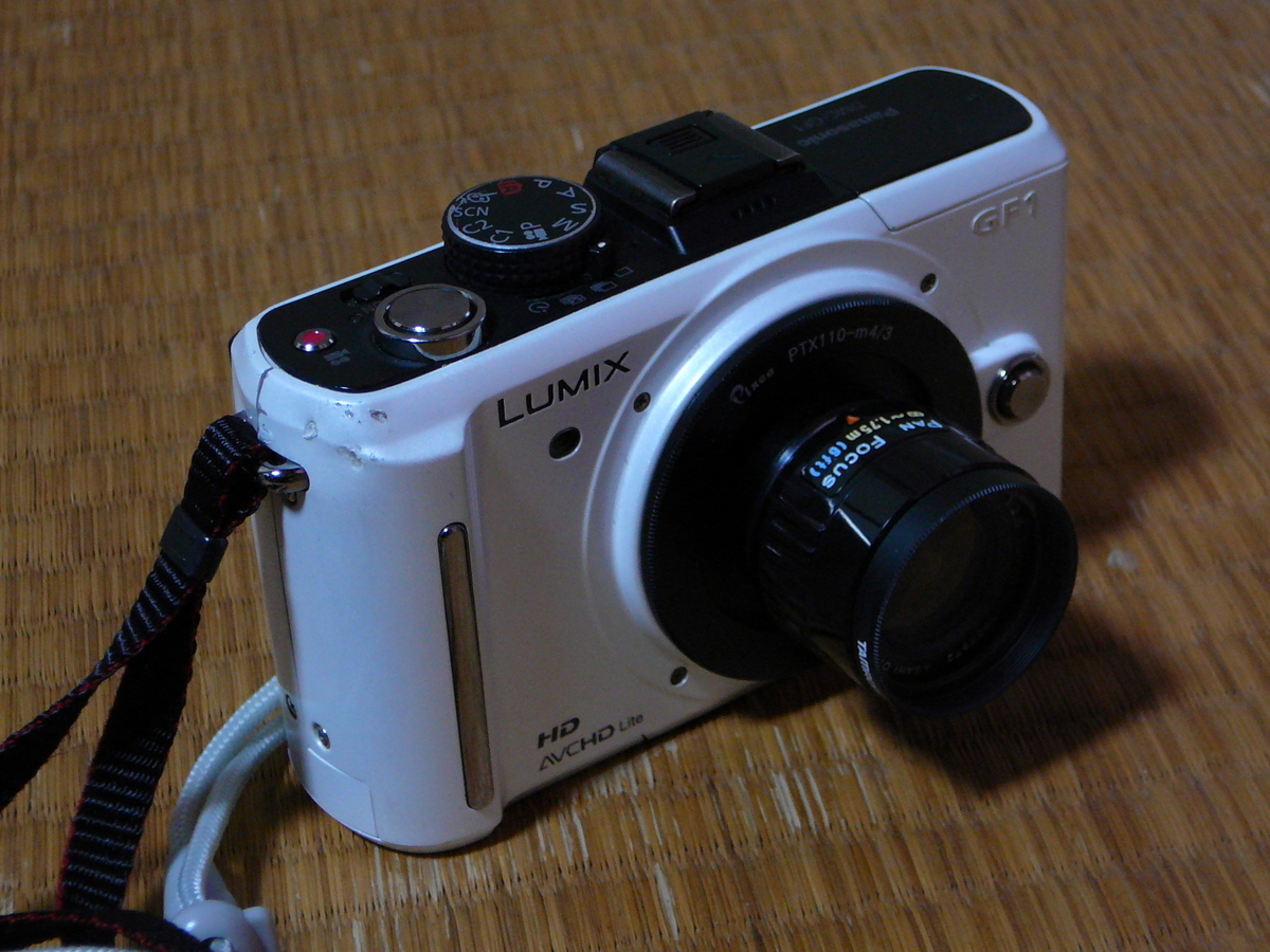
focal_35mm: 77
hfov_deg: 25.3
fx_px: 2825
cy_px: 476
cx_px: 635
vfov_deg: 19.1
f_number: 3.7
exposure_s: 1/8
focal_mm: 11.5
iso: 200
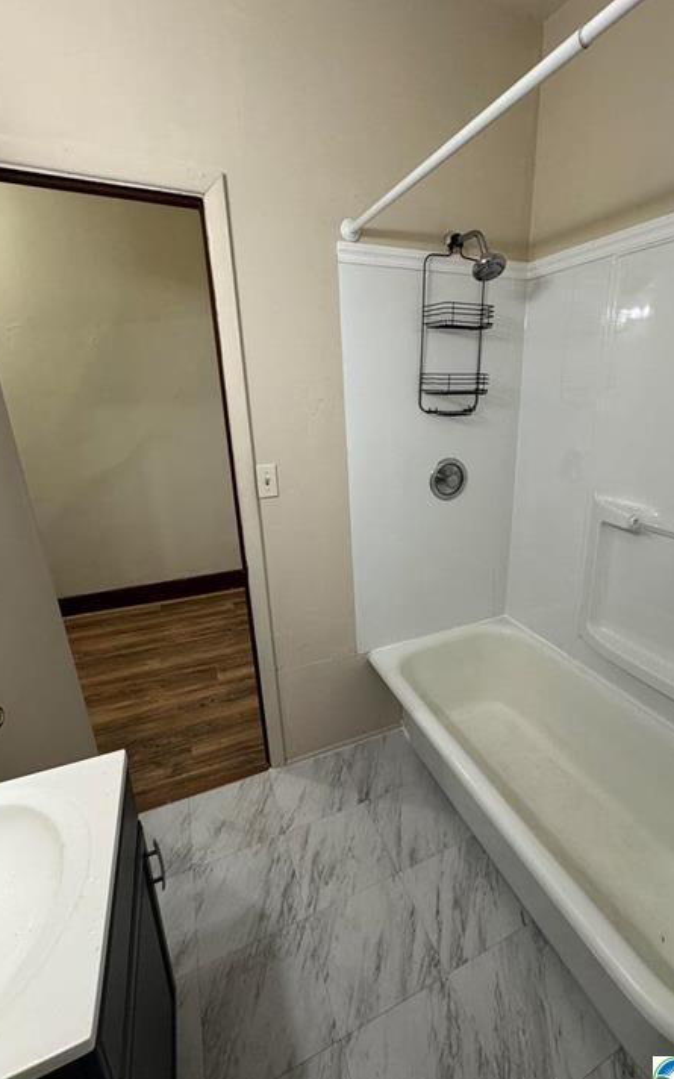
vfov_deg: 97.8
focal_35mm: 16
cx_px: 391
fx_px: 470
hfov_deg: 70.8
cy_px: 532
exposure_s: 1/60
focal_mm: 2.22
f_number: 2.2
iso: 320
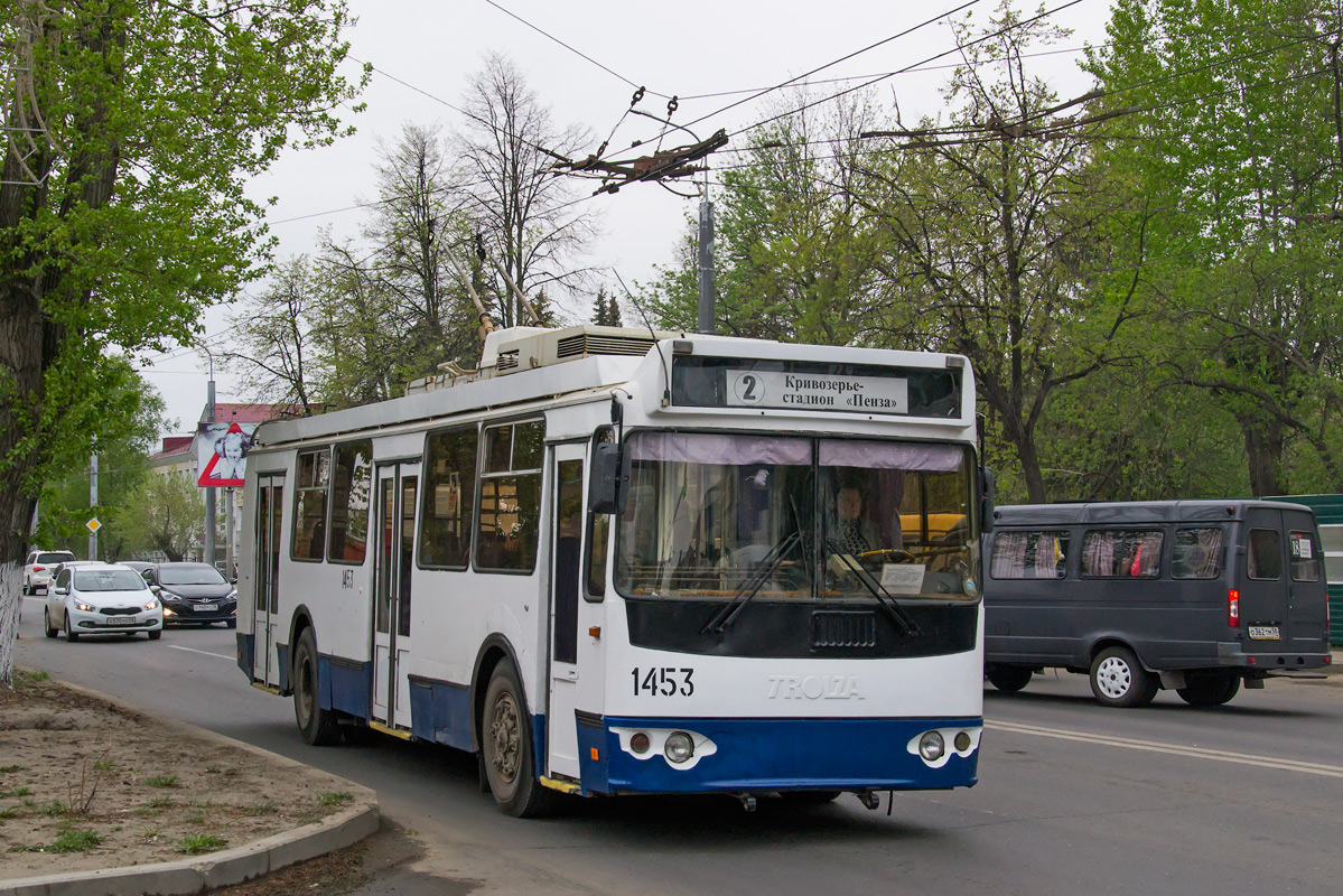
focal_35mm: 45
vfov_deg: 29.9
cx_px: 672
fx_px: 1679
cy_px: 448
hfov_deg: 43.6
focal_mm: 30
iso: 400
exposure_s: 1/640
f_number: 8
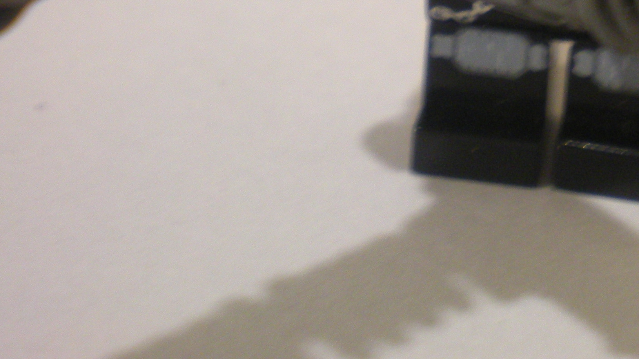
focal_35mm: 96
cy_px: -104
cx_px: 600
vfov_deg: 12.2
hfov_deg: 21.6
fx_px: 1627
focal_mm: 7.4
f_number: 3.5
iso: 200
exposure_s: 1/8.1
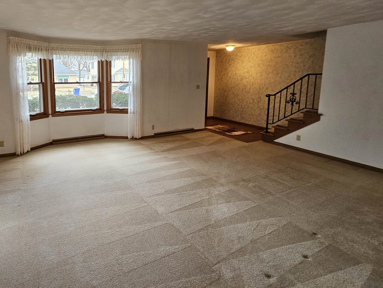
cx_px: 121
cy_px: 104
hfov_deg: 84.1
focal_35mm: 18
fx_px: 199
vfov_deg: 70.1
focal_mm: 2.2
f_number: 2.2
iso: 200
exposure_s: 1/60
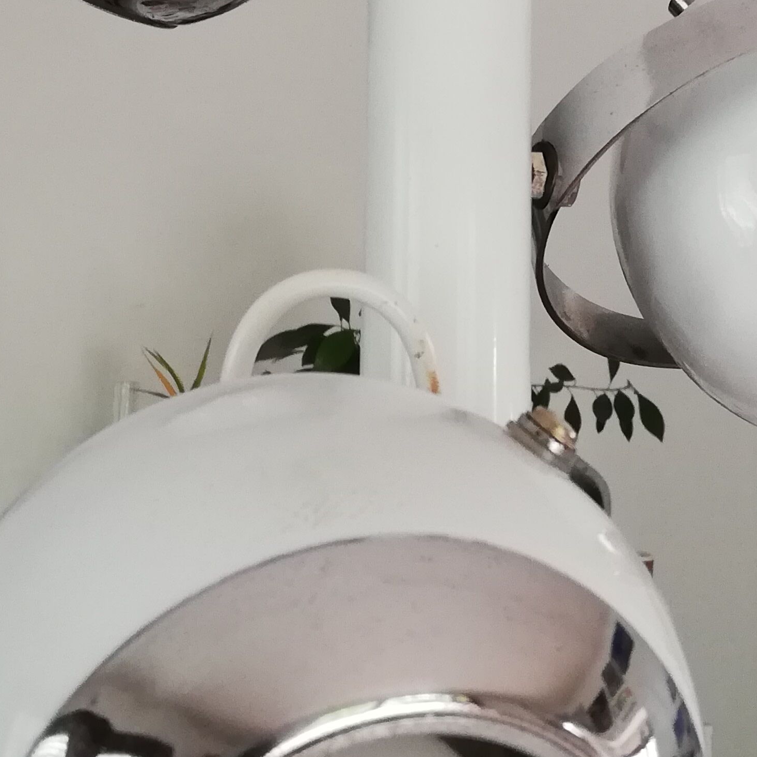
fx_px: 1856
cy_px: 139
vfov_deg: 22.7
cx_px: 459
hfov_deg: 23.0
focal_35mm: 75
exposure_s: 1/33.3
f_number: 2.2
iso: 200
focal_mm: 3.81
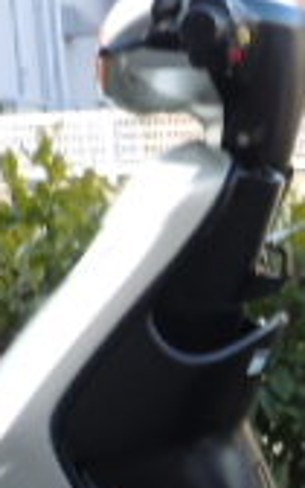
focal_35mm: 113
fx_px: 1503
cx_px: 587
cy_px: 369
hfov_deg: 10.7
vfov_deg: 18.3
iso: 160
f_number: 3.7
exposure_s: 1/60
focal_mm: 5
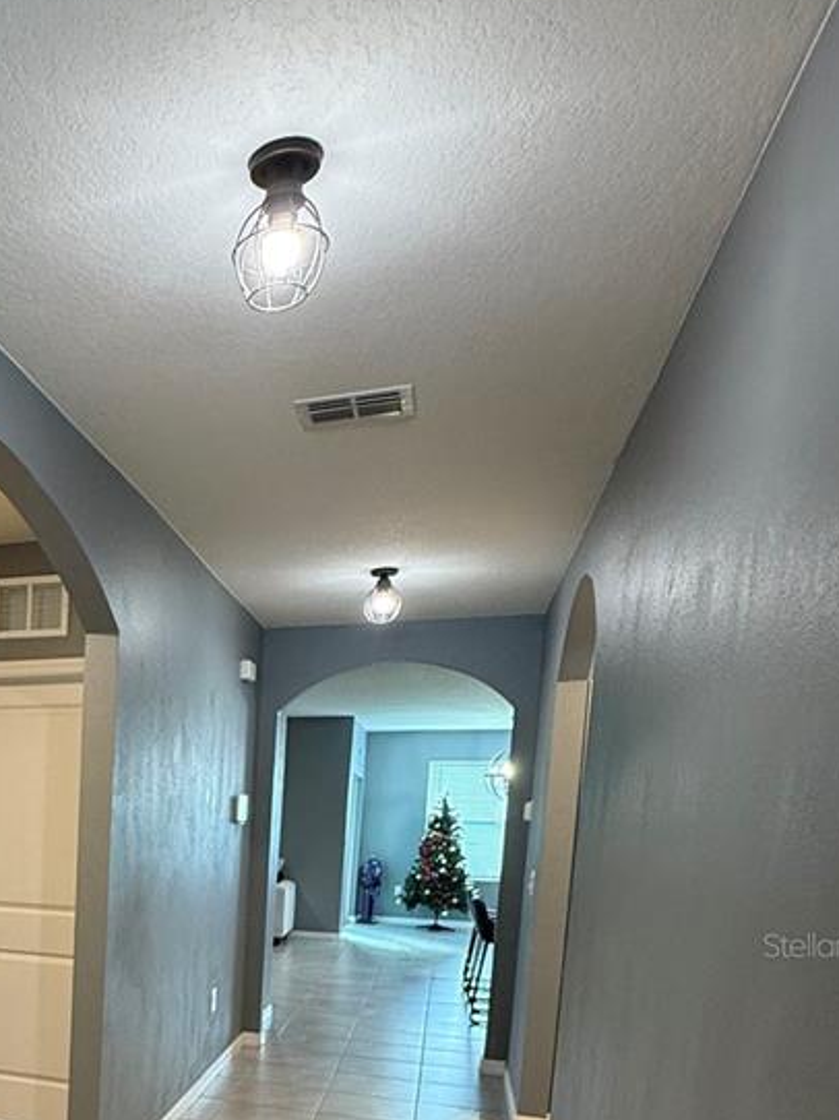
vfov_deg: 53.2
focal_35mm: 31
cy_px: 944
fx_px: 1003
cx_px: -21
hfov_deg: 39.4
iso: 400
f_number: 2.2
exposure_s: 1/60
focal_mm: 2.22
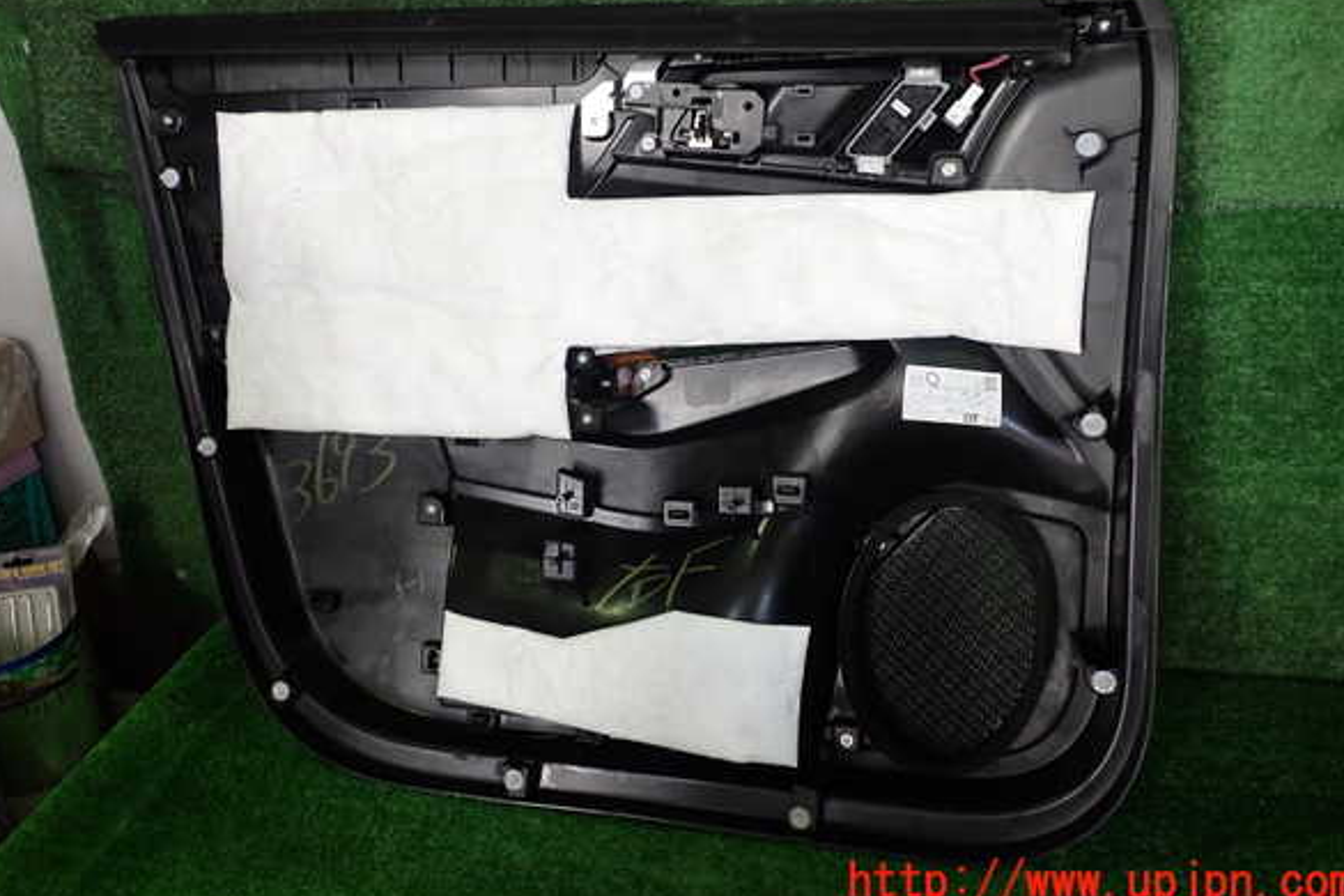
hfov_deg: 58.7
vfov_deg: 41.1
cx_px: 678
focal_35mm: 32
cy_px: 395
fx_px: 1195
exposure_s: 1/50
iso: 200
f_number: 2.3
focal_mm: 5.4
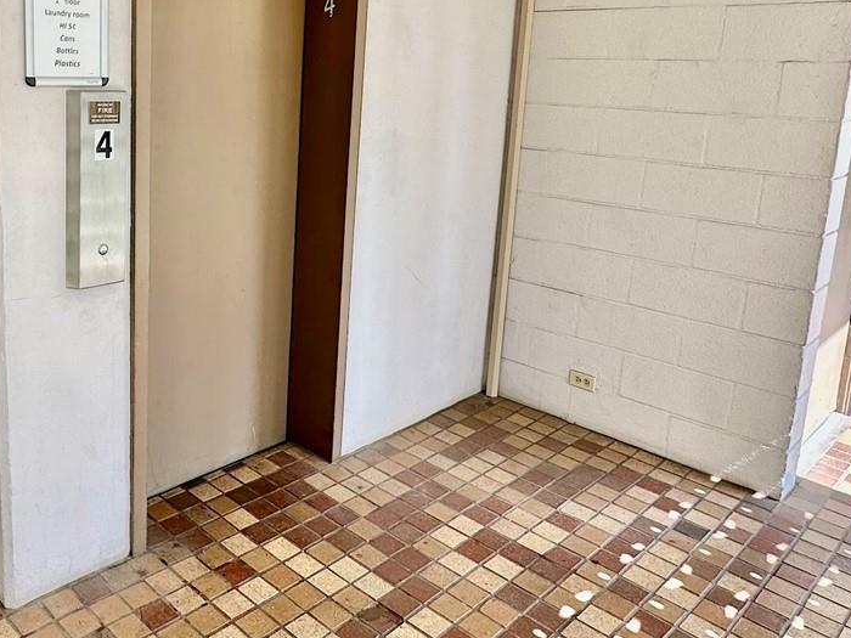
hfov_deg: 54.0
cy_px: 201
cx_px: 207
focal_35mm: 32
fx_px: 787
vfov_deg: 43.4
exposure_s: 1/179
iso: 40
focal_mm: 2.22
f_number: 2.2
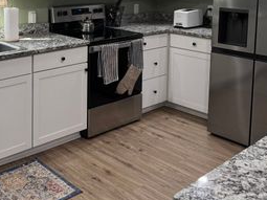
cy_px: 9
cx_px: 58
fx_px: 362
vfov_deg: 29.2
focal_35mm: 47
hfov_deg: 39.1
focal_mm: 6.76
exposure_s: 1/120
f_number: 1.78
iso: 125
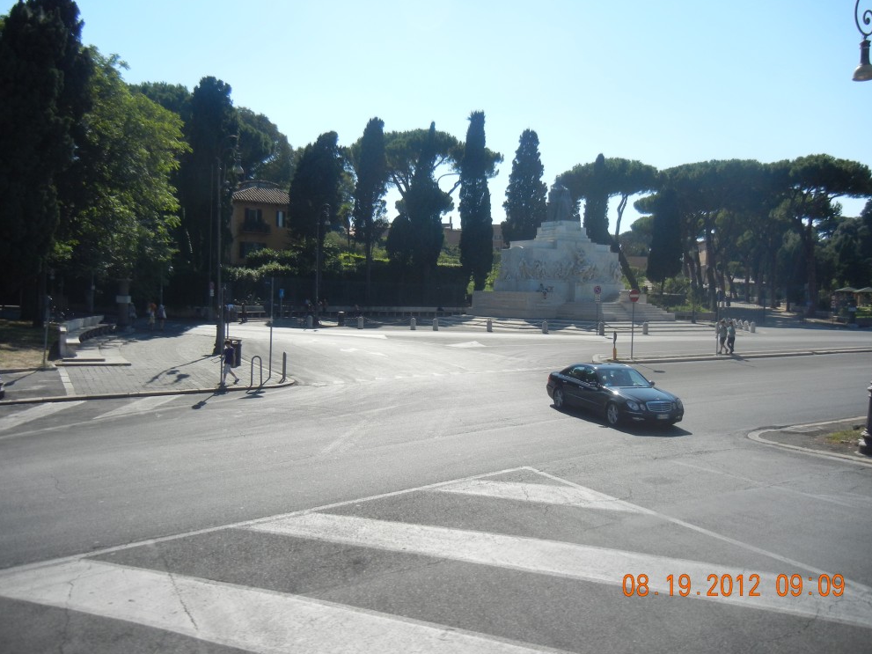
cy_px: 318
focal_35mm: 31
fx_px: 781
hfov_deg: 58.3
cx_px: 449
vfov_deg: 45.4
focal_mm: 5.4
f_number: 7
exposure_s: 1/390
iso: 160
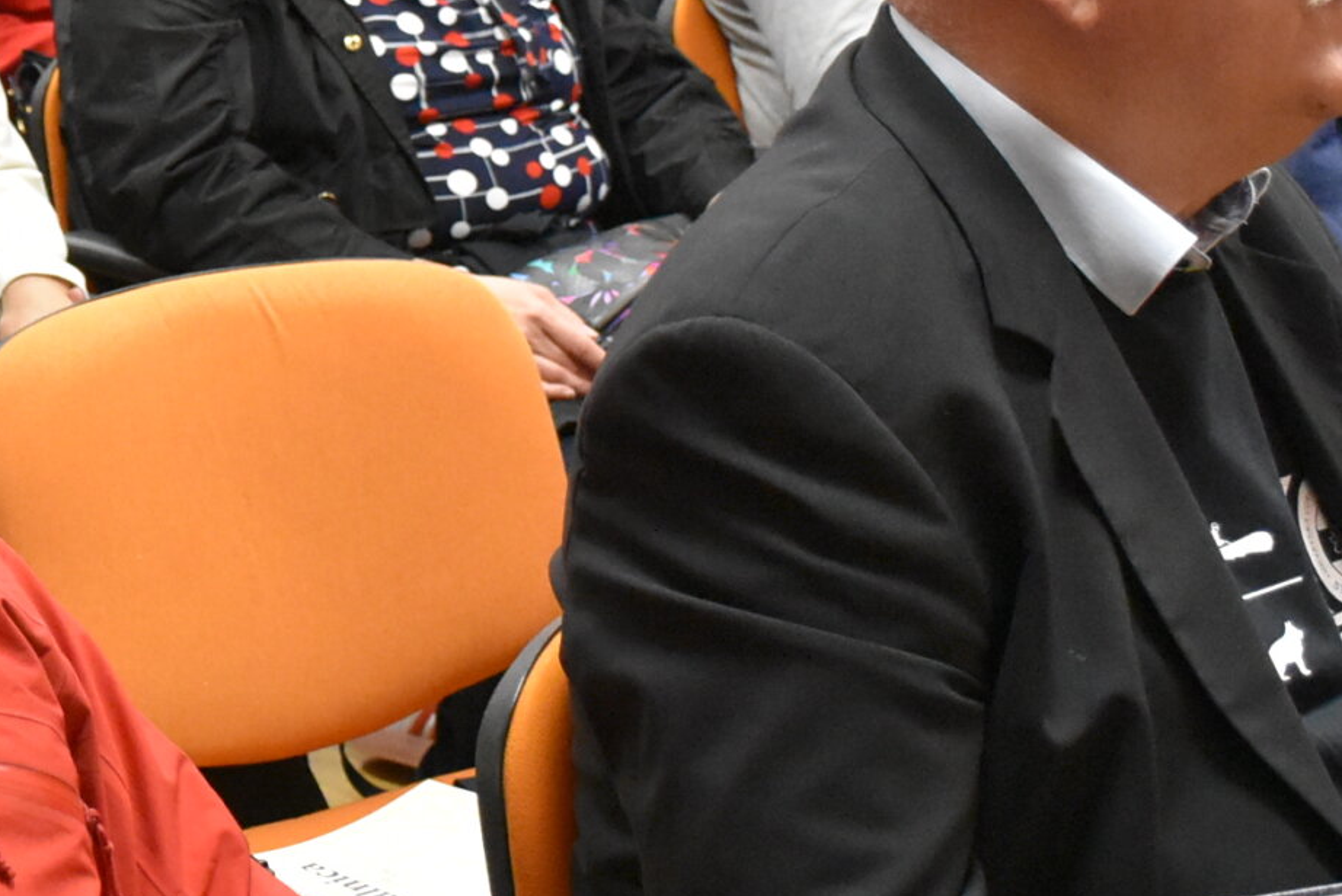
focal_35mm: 100
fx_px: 3730
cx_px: -242
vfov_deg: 13.6
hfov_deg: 19.3
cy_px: 88
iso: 4000
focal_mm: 24
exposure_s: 1/125
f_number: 3.8
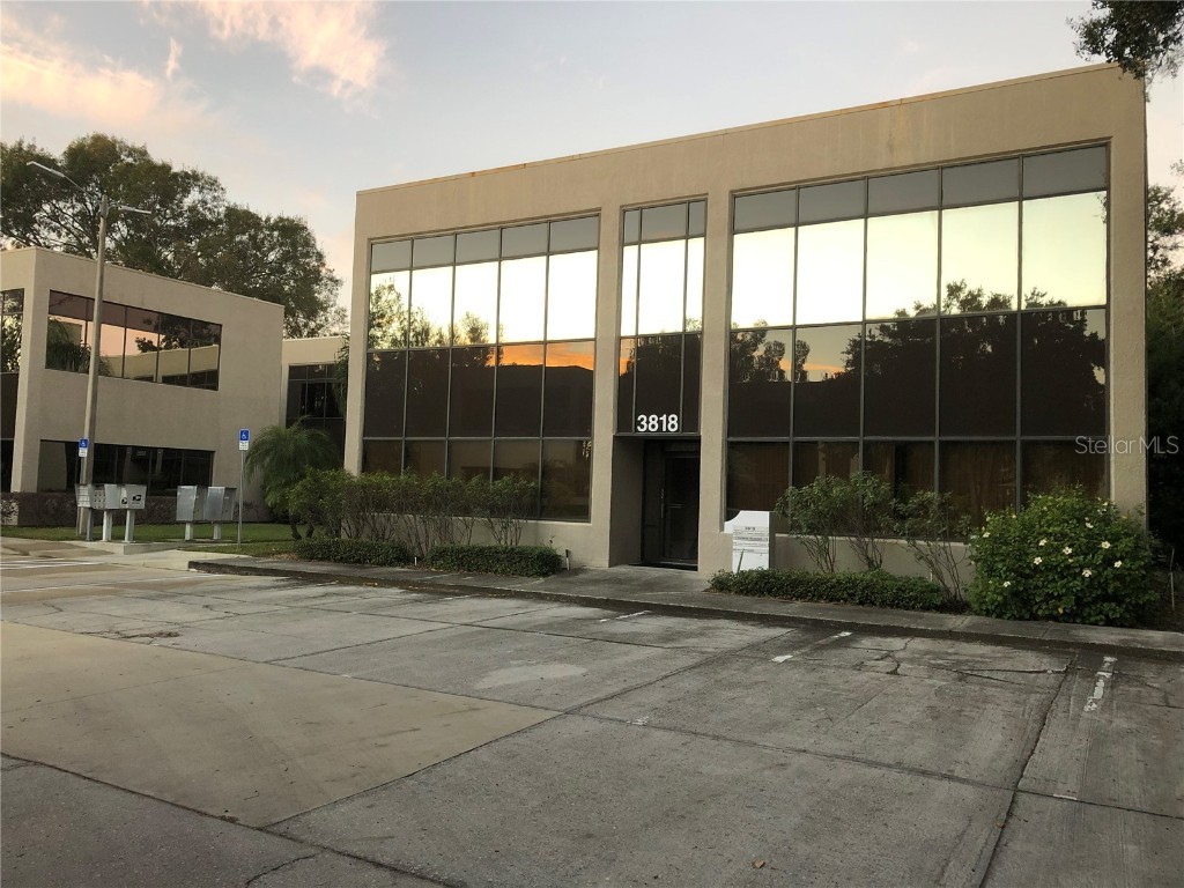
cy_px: 444
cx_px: 592
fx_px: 958
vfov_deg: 49.7
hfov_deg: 63.4
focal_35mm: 28
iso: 25
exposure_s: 1/30
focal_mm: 3.99
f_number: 1.8
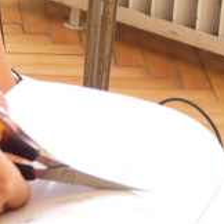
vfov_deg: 7.9
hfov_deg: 7.9
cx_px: -55
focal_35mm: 220
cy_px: -47
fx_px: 1611
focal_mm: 6.4
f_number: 3
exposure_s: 1/50
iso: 100
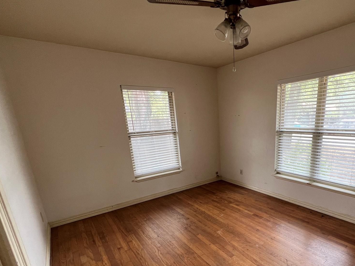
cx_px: 229
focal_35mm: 18
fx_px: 185
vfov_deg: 70.0
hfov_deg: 85.5
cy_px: 172
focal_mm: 1.57
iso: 100
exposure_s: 1/99
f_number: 1.8
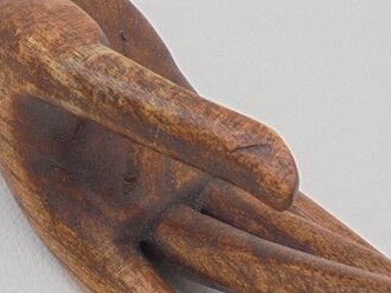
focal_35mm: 103
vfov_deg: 14.3
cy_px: 191
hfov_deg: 19.0
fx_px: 1163
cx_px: 146
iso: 100
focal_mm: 6.9
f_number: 4.2
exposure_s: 1/50
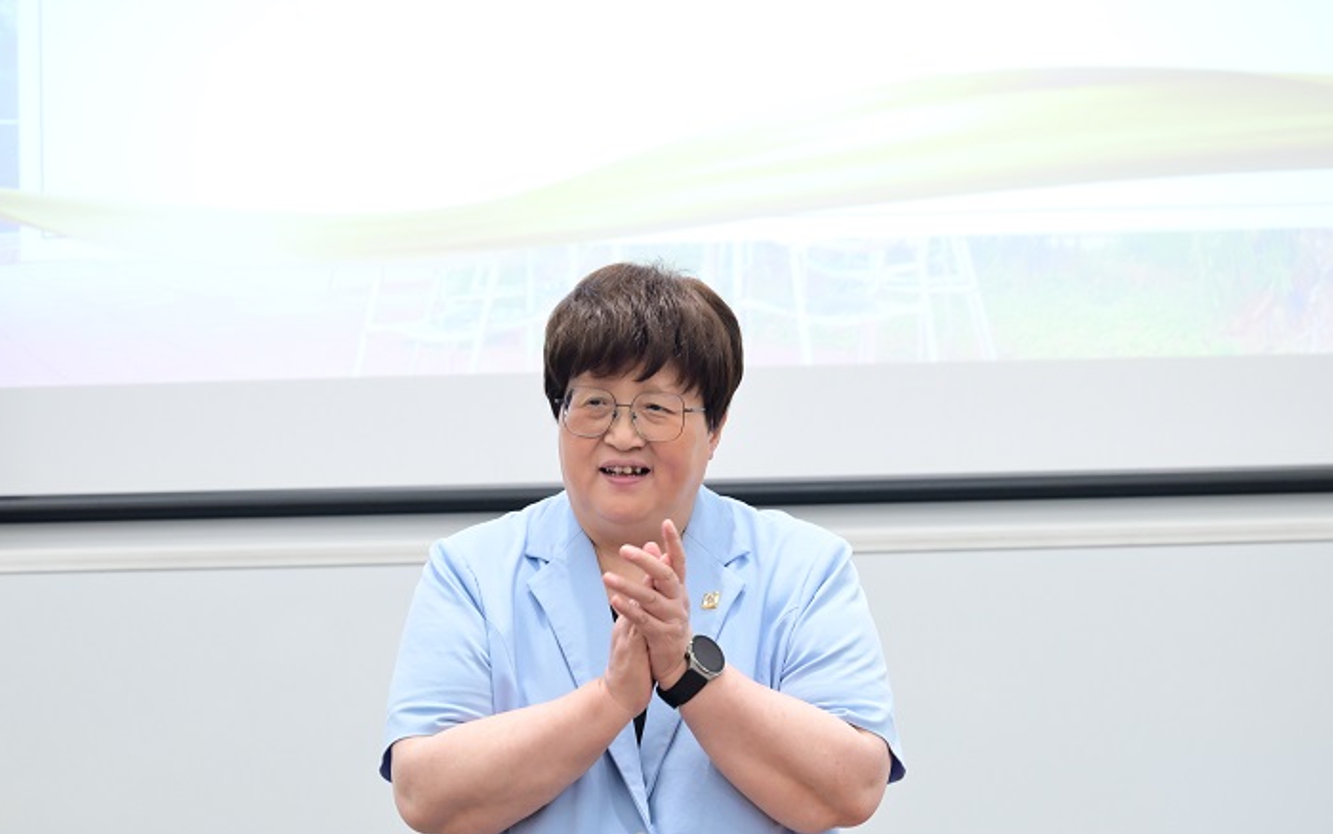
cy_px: 601
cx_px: 631
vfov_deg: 13.3
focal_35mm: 98
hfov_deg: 21.2
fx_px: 3560
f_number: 4
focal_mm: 70
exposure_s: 1/160
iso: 1250
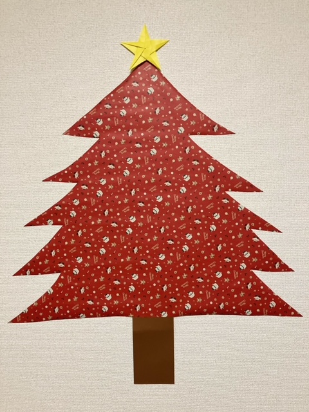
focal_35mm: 28
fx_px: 333
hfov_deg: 49.7
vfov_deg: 63.4
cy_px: 206
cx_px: 154
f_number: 1.8
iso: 320
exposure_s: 1/41
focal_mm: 3.99
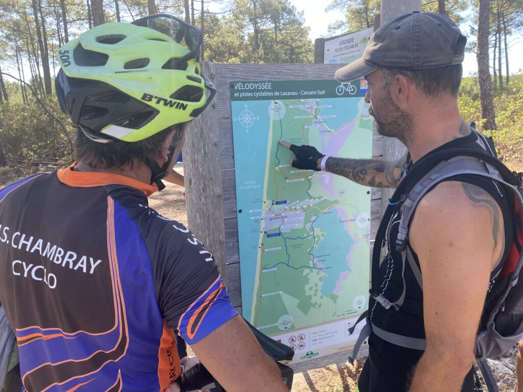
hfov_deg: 67.3
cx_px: 262
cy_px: 196
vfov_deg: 53.1
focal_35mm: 26
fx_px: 393
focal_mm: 4.25
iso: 32
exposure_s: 1/270
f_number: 1.8
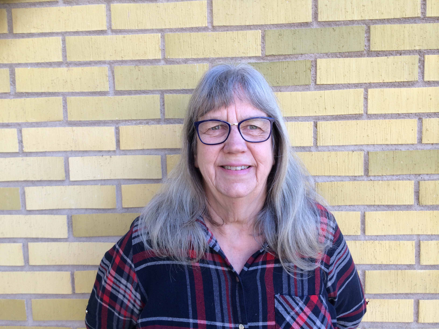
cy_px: 164
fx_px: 380
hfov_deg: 60.0
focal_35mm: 30
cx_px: 220
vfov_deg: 46.8
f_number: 2.2
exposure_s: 1/120
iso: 40
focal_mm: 4.12
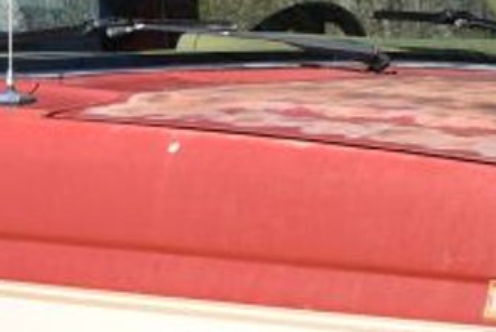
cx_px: 103
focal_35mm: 194
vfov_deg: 7.1
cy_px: 369
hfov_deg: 10.6
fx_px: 2669
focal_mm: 25
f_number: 9
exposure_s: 1/320
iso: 200
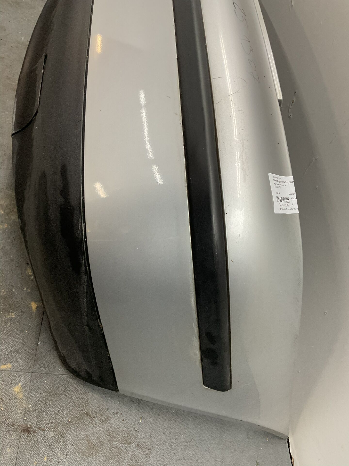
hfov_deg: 48.2
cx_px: 174
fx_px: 390
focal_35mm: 29
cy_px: 233
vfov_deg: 61.7
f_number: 1.8
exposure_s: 1/100
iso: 64
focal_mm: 3
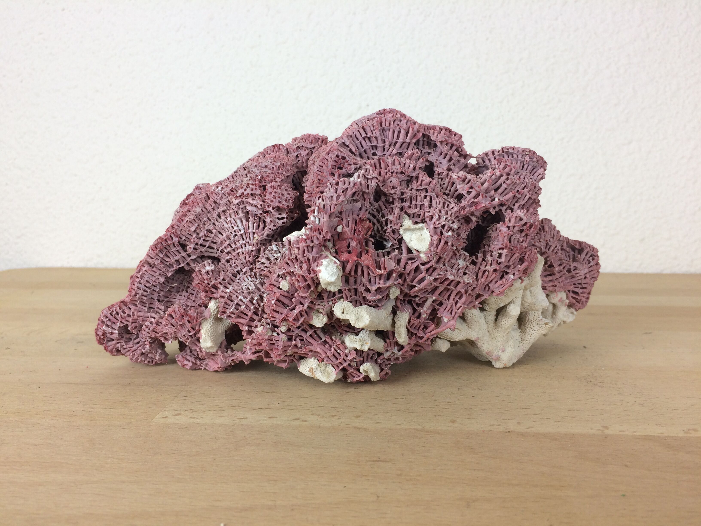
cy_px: 263
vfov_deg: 48.2
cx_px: 350
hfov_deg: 61.7
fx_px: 587
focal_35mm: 29
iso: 40
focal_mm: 4.15
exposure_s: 1/50
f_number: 2.2
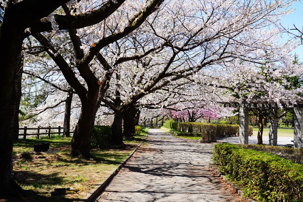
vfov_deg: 34.2
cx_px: 152
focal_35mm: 39
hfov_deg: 49.6
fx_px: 328
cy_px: 101
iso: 125
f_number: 8
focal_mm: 39
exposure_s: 1/125
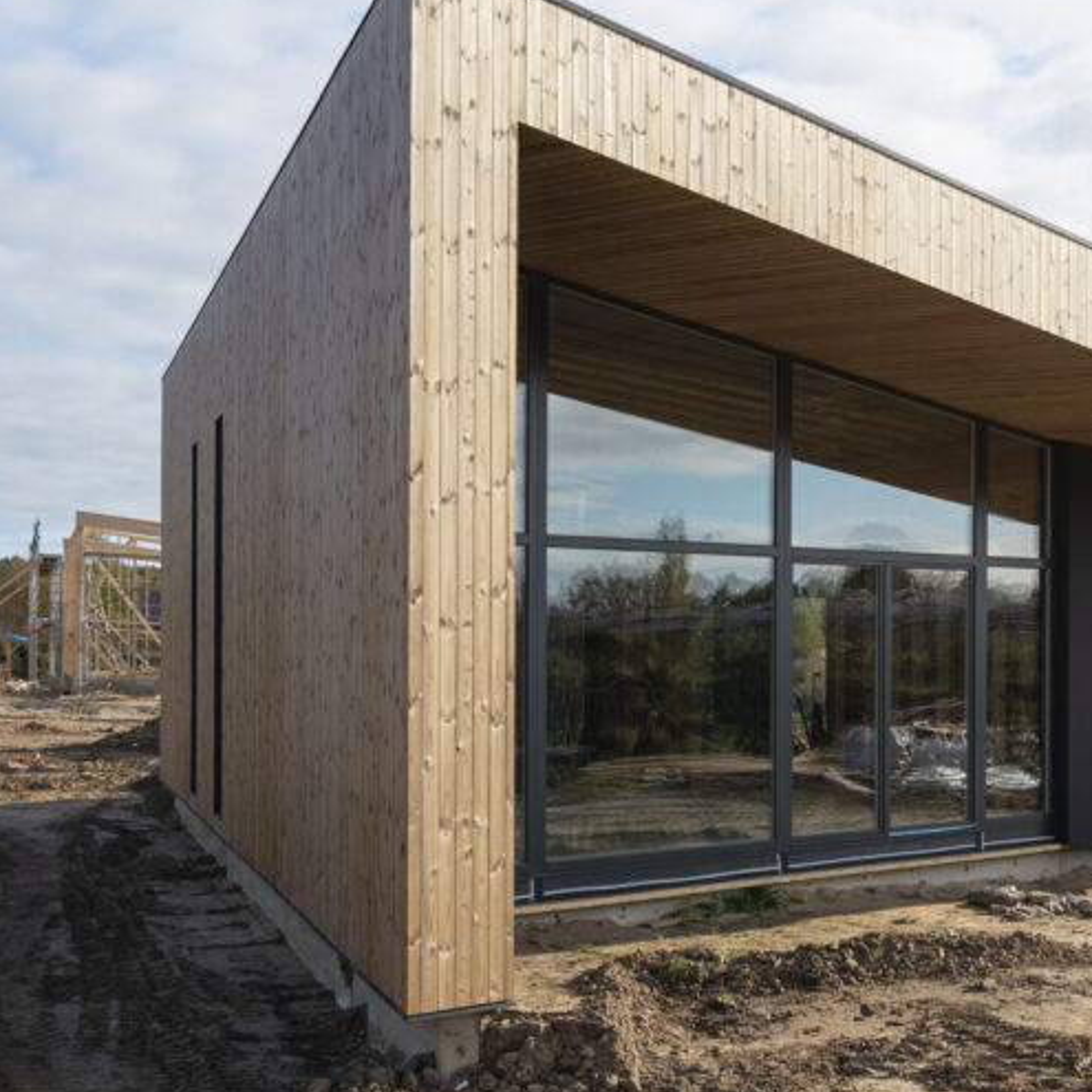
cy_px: 442
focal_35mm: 51
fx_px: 1820
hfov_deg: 31.4
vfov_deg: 33.3
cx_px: 1037
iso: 100
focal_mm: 29
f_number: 8
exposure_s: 1/500
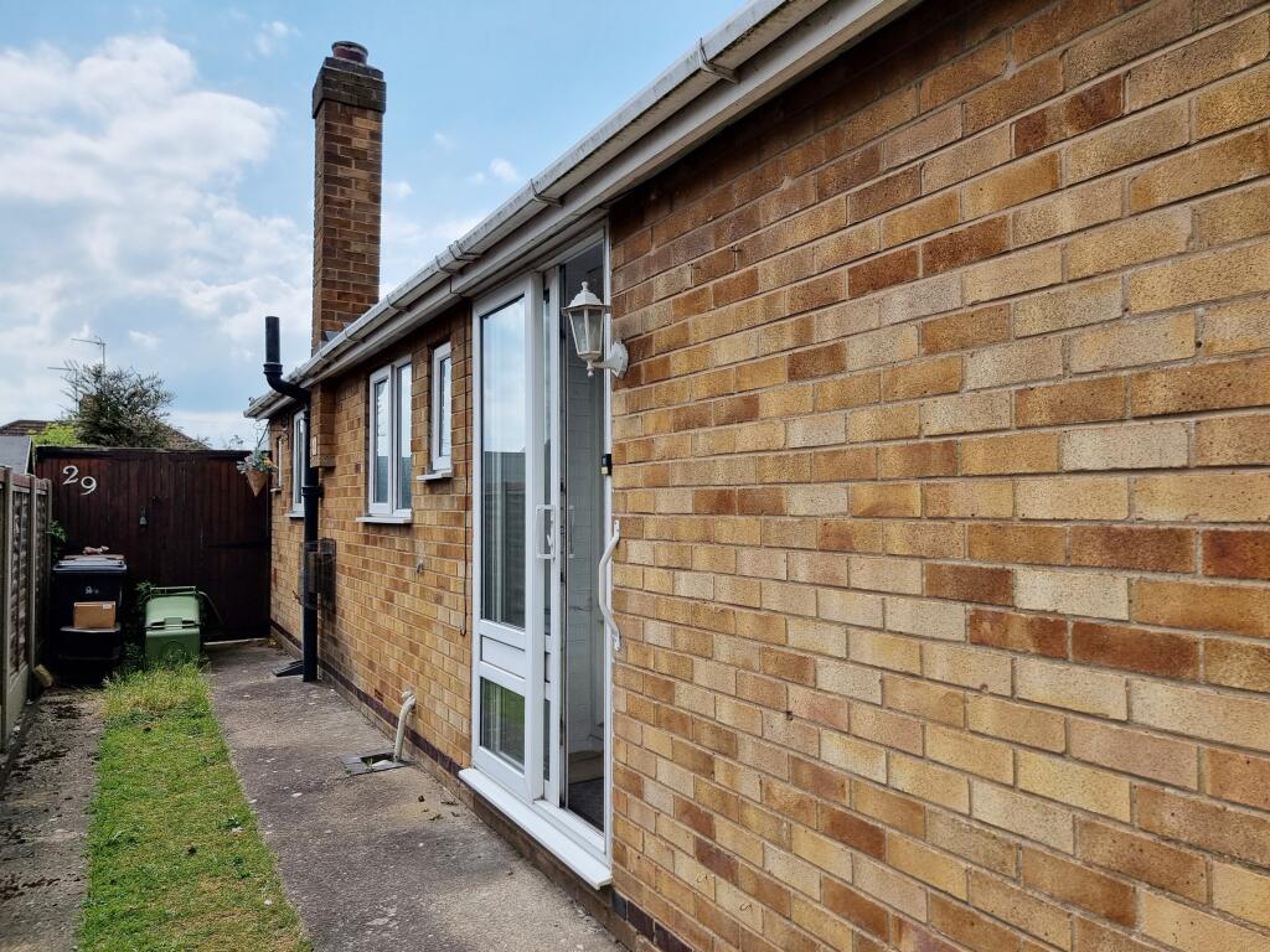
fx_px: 881
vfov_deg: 56.8
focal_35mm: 24
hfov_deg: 71.6
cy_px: 476
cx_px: 635
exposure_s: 1/1424
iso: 50
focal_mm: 6.7
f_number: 1.8
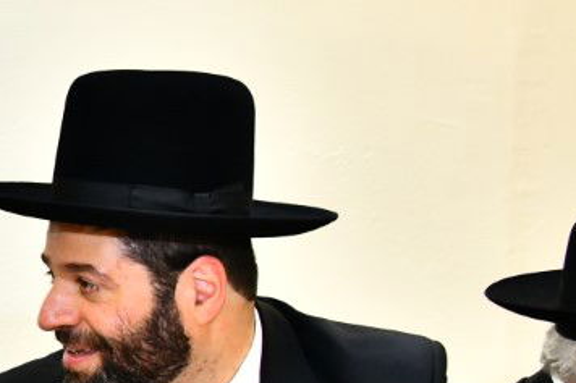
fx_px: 1759
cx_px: -337
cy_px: 323
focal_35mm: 110
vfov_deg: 12.4
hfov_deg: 16.6
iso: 2000
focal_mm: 34
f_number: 5.6
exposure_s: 1/160
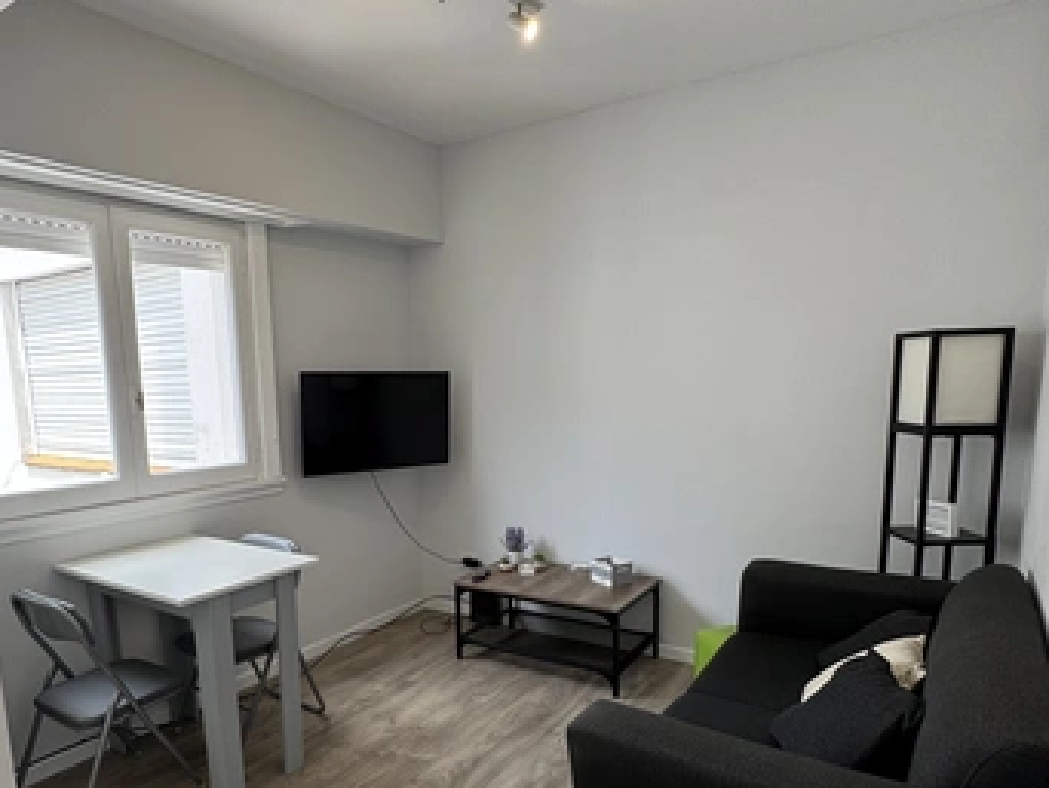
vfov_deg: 70.3
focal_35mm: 18
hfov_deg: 87.2
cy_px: 500
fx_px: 546
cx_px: 454
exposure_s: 1/99
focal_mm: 2.22
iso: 40
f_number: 2.2
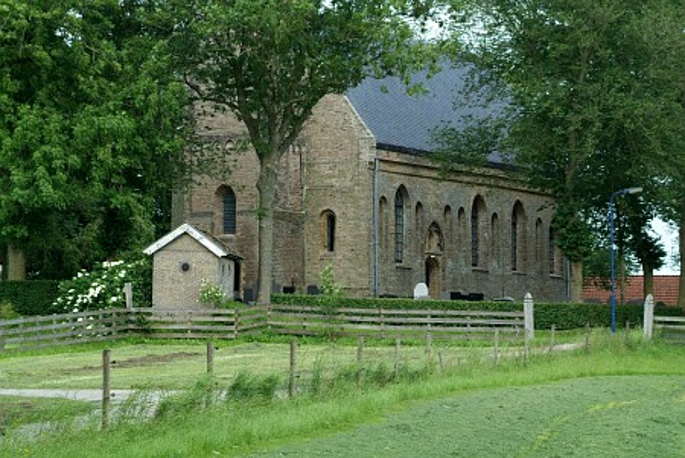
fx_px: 2438
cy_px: 229
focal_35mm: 128
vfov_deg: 10.7
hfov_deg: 16.0
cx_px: 342
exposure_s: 1/750
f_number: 5.6
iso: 400
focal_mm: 85
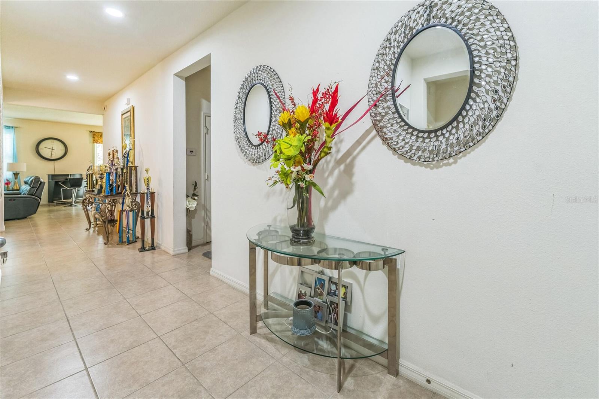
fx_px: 256
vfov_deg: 75.8
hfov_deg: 98.9
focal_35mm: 15
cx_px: 300
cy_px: 200
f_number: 5.6
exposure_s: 1/40
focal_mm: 15.4
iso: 1000
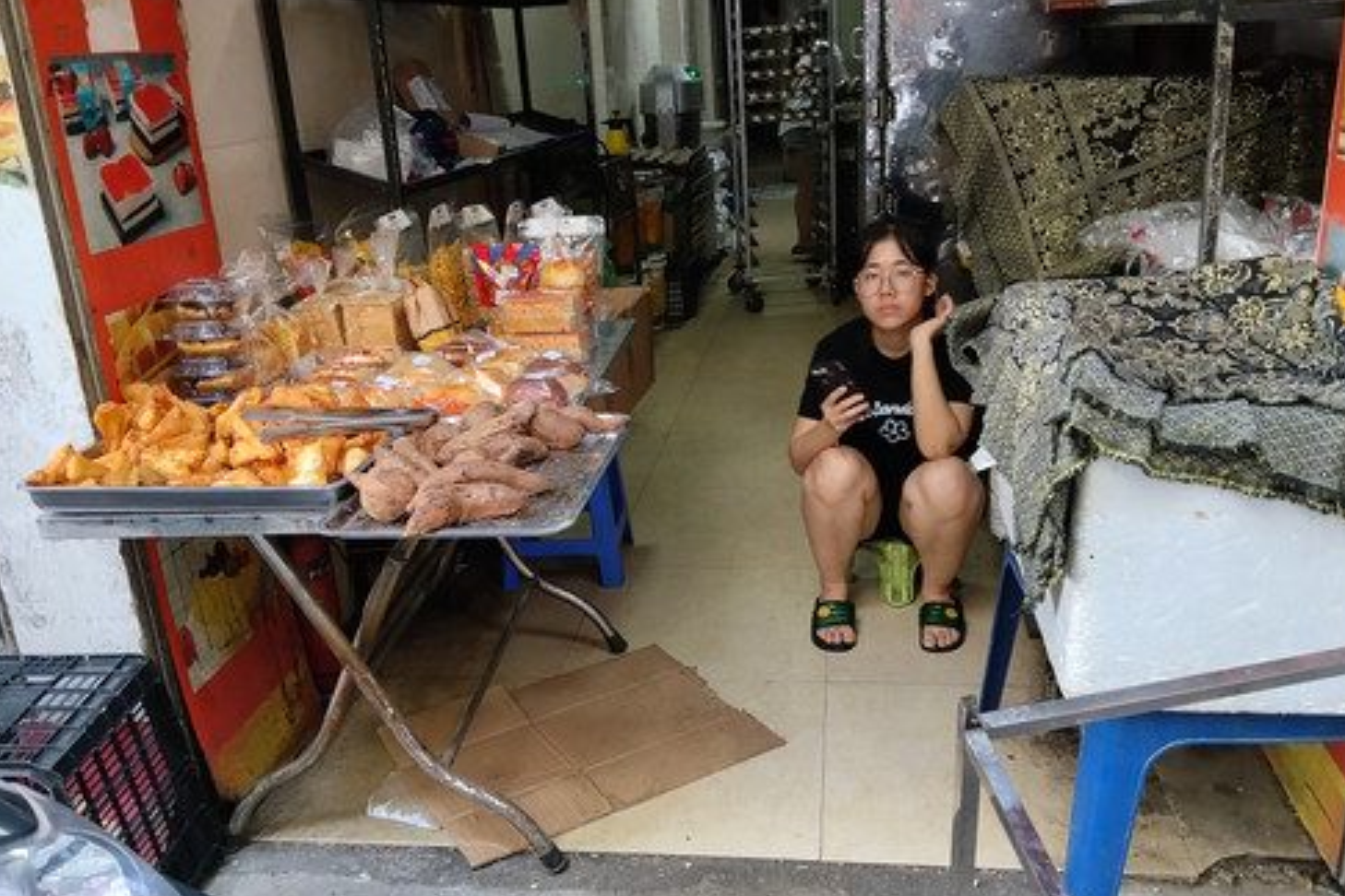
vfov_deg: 42.3
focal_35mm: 31
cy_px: 496
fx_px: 1158
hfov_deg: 60.3
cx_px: 661
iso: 80
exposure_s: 1/33.3
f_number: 1.8
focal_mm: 4.22
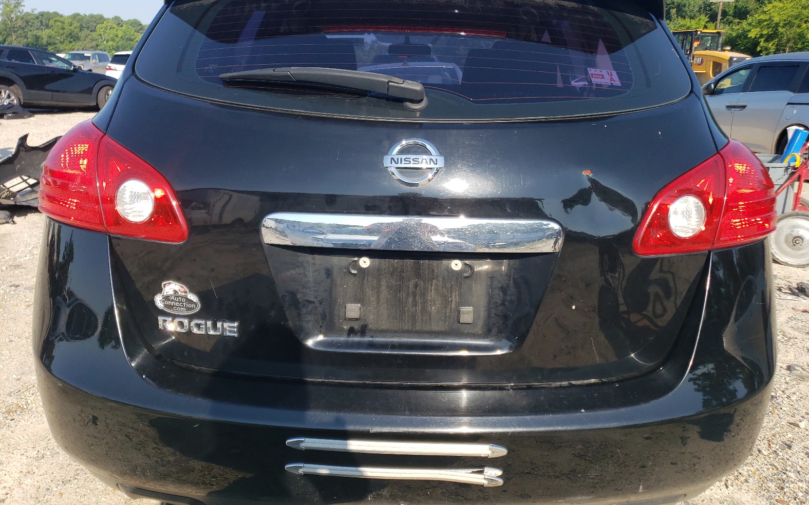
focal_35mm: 28
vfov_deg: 44.5
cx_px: 410
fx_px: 617
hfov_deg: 66.5
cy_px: 238
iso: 50
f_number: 1.5
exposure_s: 1/2000
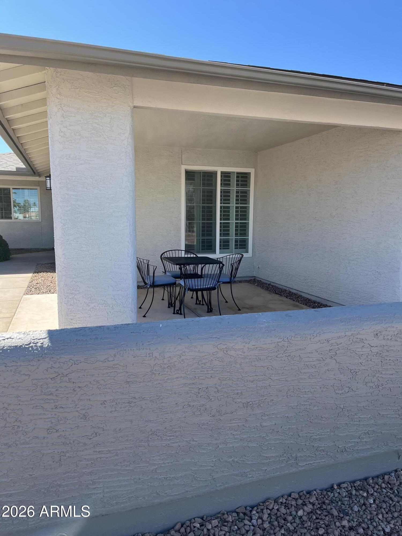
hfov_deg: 53.1
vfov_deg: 67.3
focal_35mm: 26
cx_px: 201
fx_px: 403
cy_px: 268
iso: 50
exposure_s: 1/1106
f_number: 1.6
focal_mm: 5.1
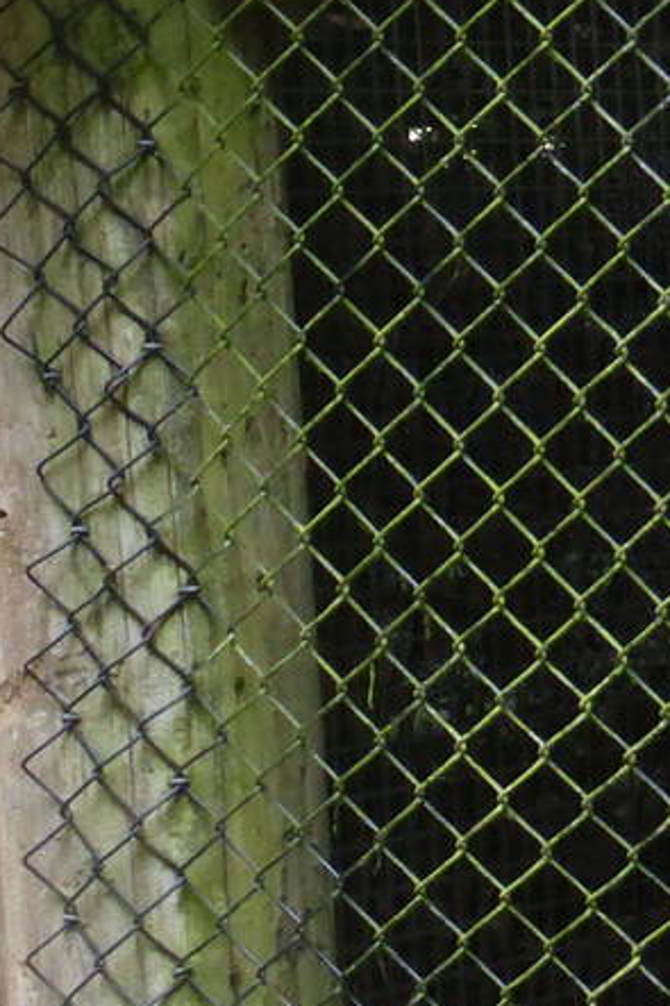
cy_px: 1240
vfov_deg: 9.3
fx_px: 6090
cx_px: -627
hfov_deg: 6.1
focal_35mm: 218
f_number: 4.7
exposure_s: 1/50
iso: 400
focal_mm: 10.3
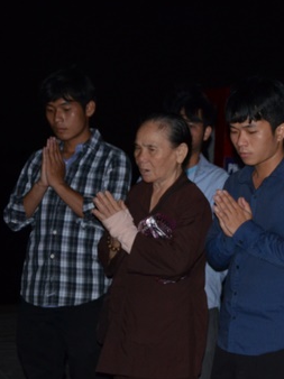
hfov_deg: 14.7
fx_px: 1062
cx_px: 343
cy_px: 212
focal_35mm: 97
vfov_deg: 20.3
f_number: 5
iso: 1000
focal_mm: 35
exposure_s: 1/60
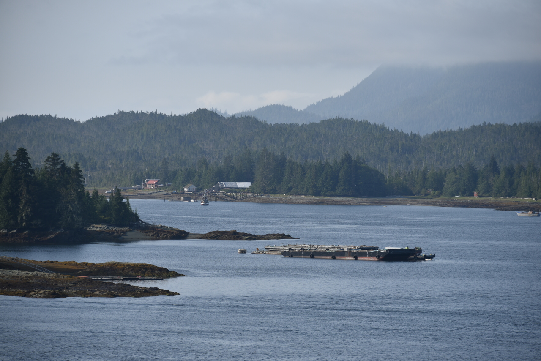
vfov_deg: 7.2
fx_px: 2856
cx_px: 270
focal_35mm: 190
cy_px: 180
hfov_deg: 10.8
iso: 100
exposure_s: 1/400
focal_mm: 190
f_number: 6.3
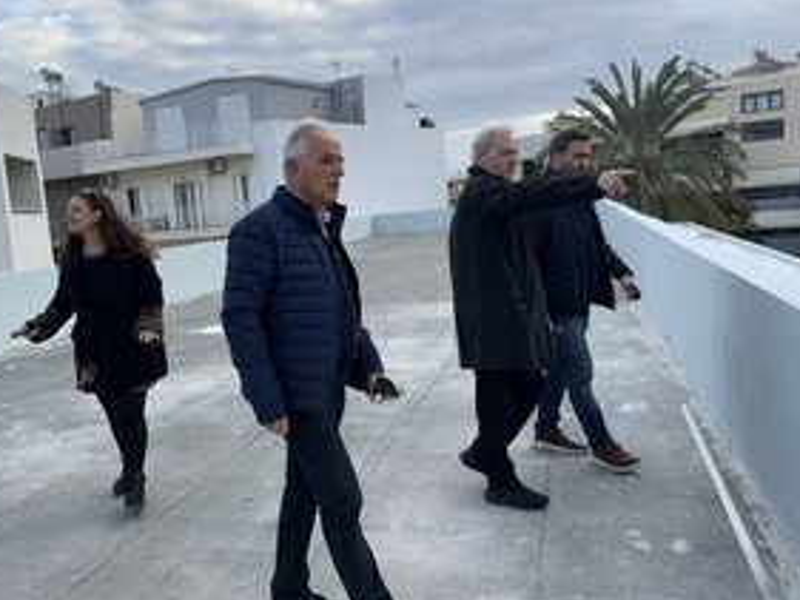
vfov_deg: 44.2
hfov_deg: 56.2
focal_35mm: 32
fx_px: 740
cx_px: 309
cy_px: 303
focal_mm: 6.76
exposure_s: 1/1311
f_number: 1.78
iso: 80
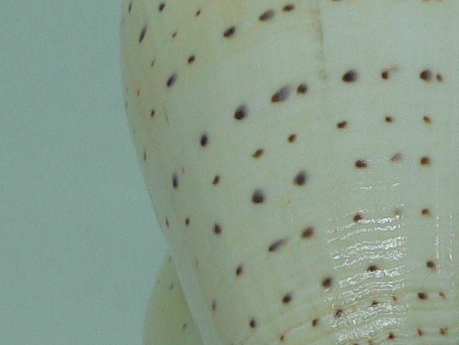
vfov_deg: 13.5
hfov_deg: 17.7
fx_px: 1459
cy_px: 163
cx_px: 367
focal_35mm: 110
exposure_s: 1/80
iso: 80
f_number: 2.8
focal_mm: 4.6
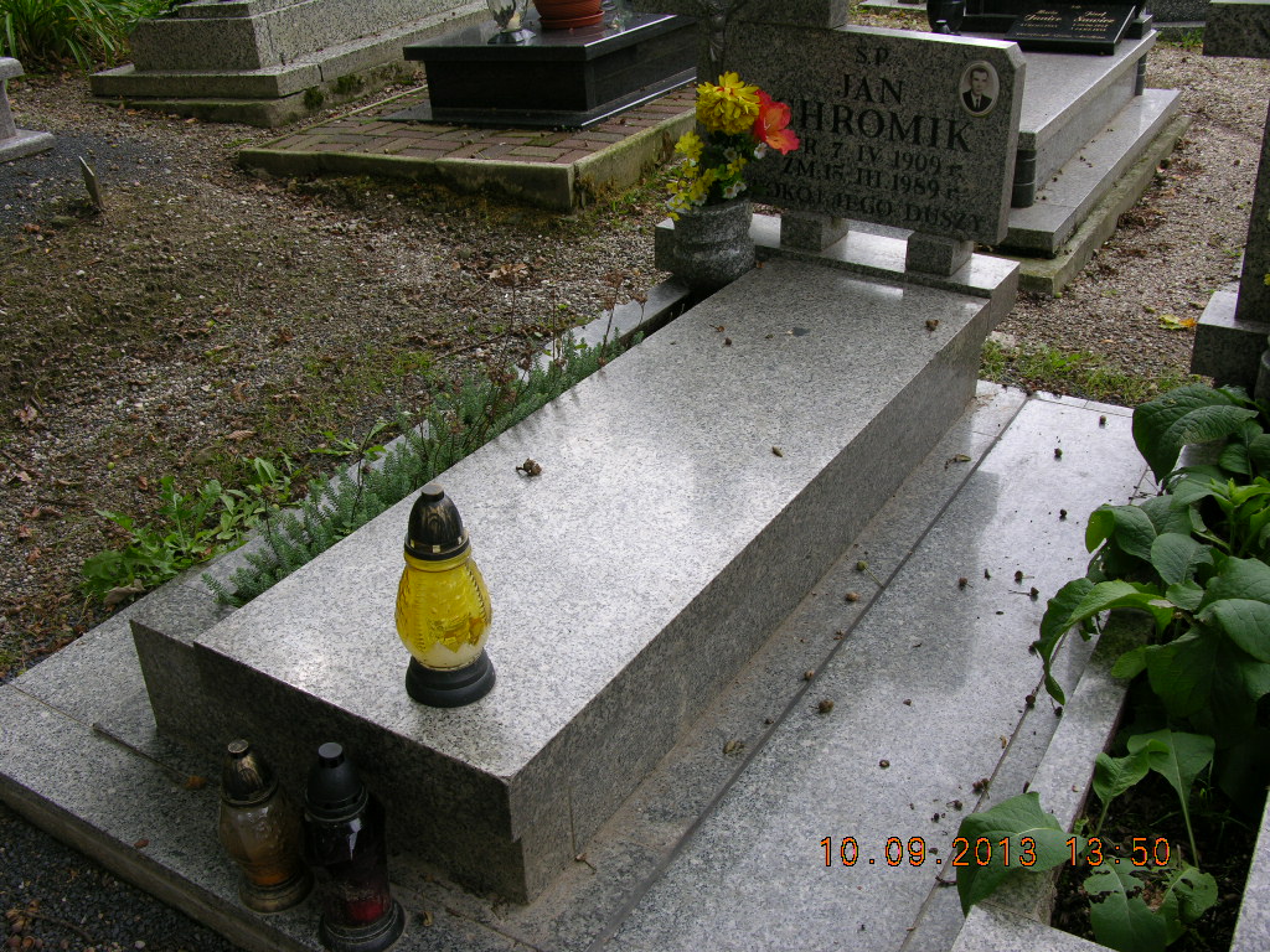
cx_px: 635
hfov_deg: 52.6
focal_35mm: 35
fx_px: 1284
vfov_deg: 40.7
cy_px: 476
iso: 50
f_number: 4
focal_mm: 8.9
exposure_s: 1/73.7
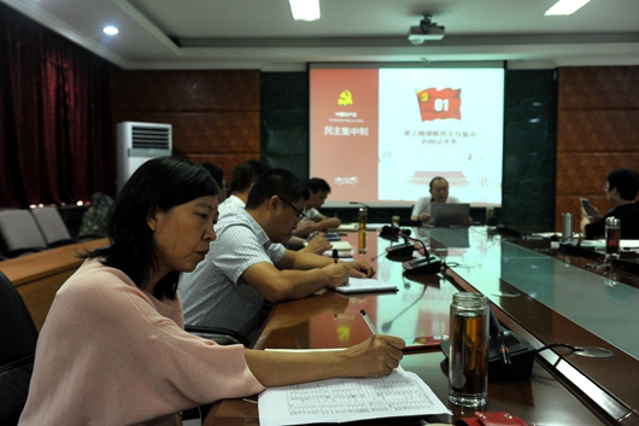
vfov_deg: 36.9
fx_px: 639
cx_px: 320
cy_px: 213
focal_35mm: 36
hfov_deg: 53.1
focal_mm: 36
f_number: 4.5
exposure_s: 1/100
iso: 1600
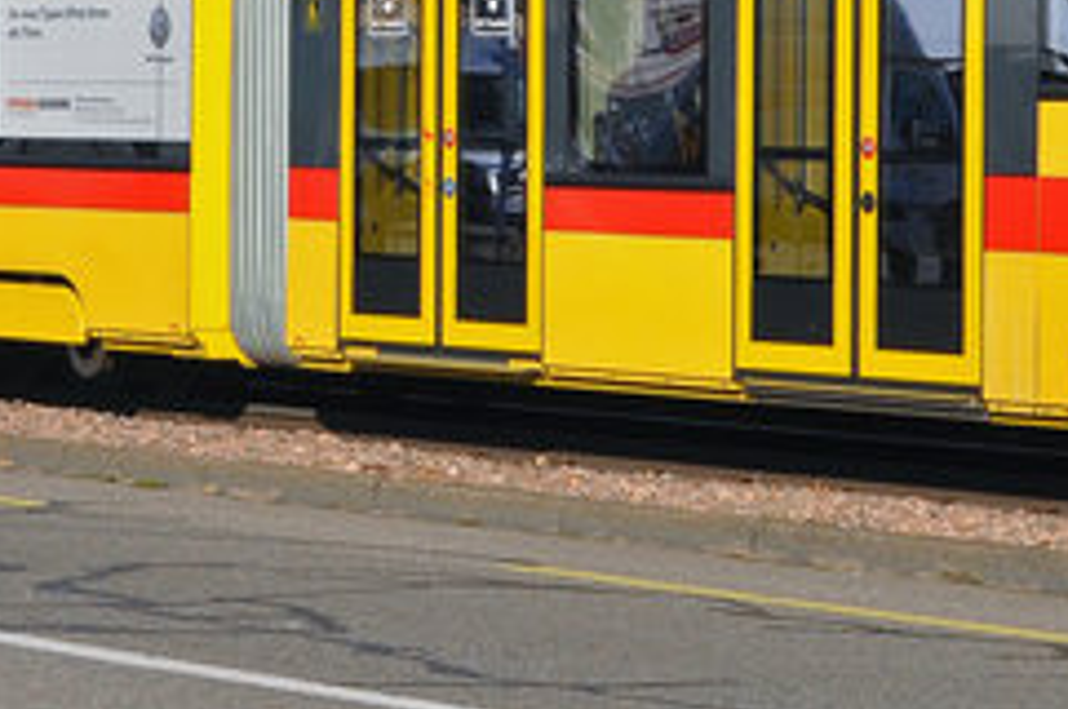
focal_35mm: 224
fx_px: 6636
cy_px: -321
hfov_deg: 9.2
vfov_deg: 6.1
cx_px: 275
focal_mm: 30
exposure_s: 1/800
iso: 250
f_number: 9
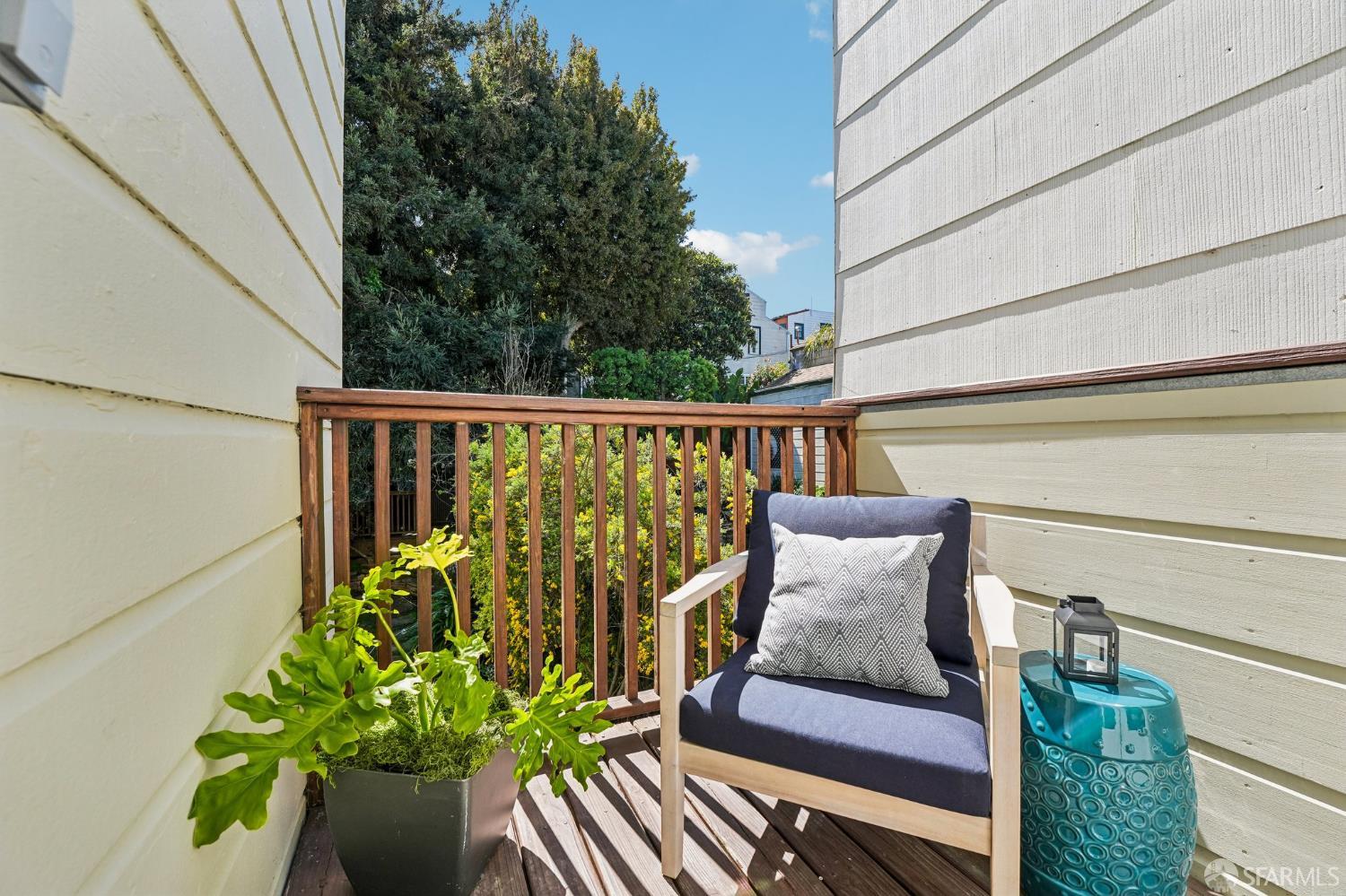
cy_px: 448
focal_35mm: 14
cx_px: 673
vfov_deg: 81.2
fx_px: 523
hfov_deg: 104.3
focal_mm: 14
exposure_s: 1/500
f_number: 8
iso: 640
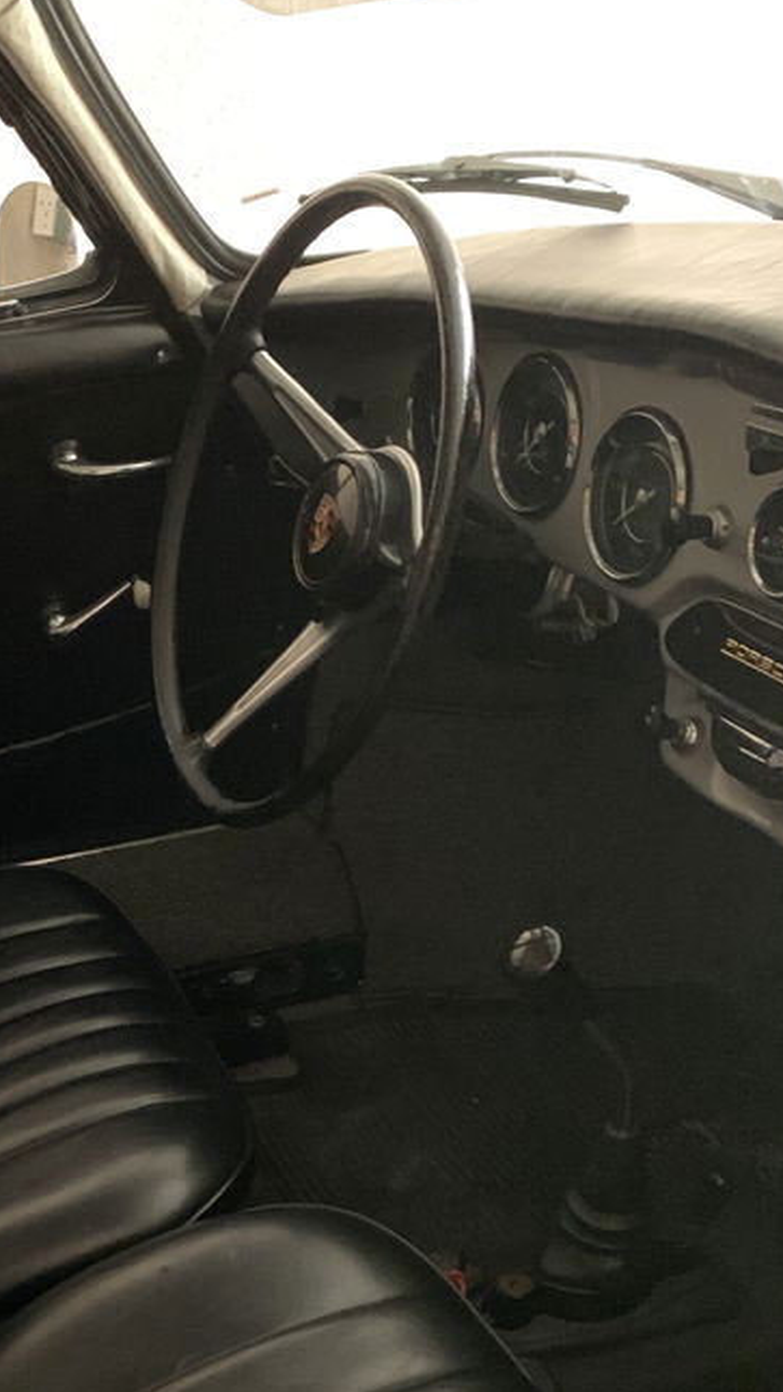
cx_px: 82
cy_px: 1057
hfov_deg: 25.7
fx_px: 1660
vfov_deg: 43.9
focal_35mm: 45
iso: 800
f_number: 1.8
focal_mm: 4.25
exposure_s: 1/15
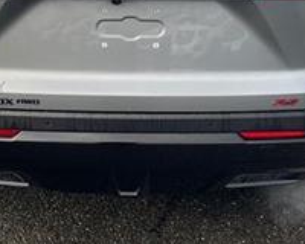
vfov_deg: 23.1
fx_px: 578
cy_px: 14
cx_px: 127
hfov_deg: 29.5
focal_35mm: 64
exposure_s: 1/264
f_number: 1.6
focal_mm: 4.2
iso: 32
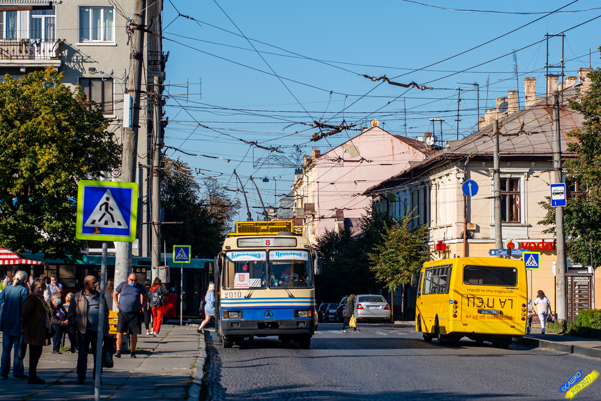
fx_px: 835
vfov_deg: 27.0
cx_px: 300
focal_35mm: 50
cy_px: 200
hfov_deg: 39.6
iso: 125
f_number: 4.5
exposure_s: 1/1250
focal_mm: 50
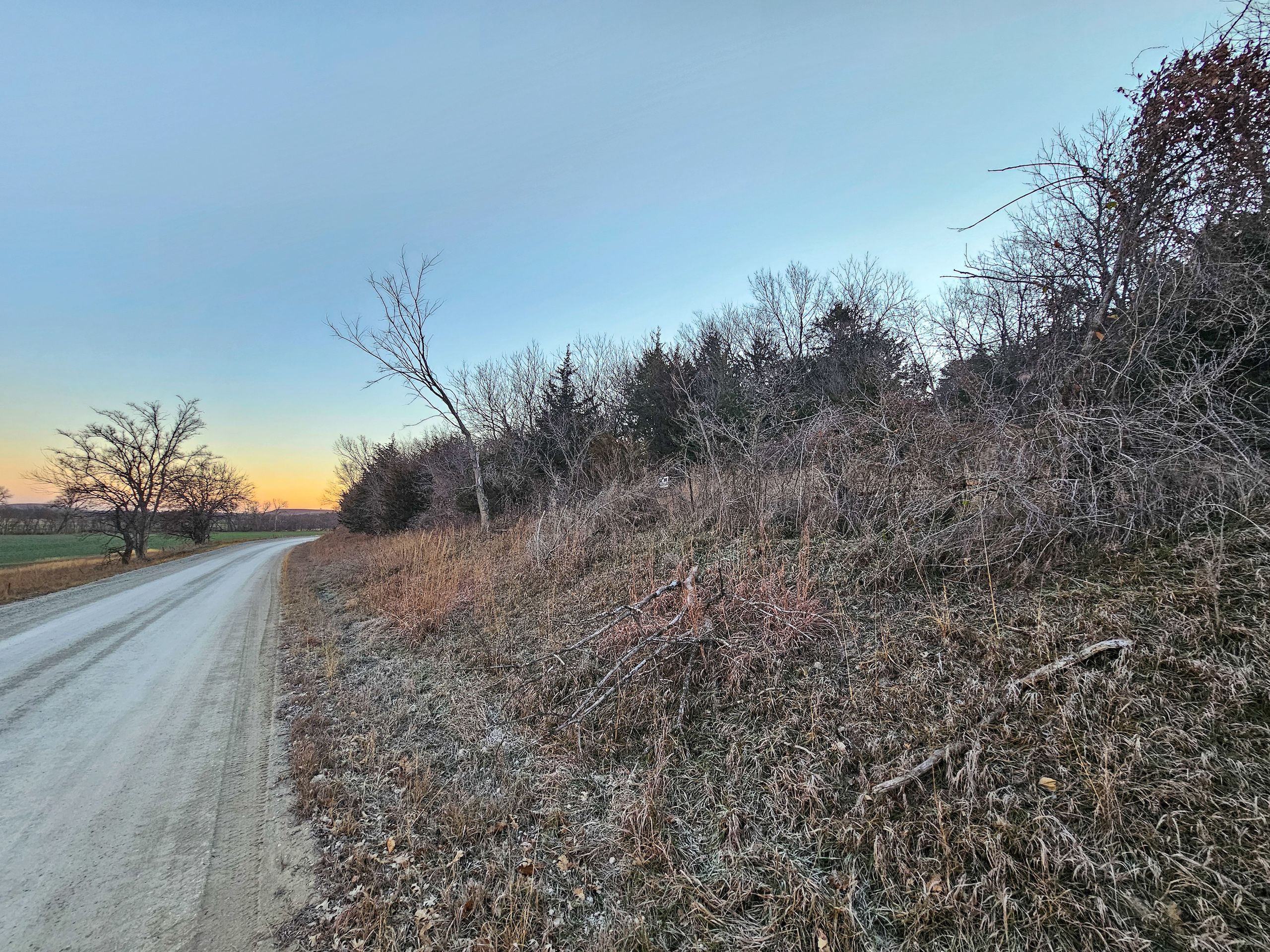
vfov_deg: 89.9
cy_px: 476
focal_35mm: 13
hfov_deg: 106.2
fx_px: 477
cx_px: 635
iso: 100
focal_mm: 2.2
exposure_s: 1/60
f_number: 2.2
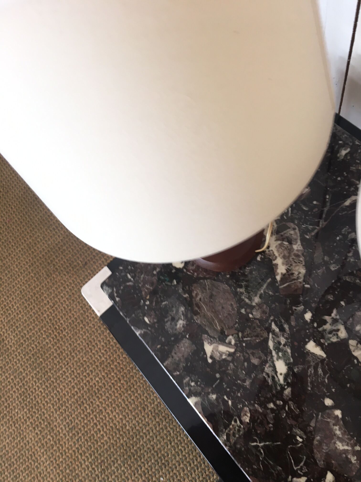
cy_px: 241
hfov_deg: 48.2
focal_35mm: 29
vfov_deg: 61.7
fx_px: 403
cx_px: 180
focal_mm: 4.15
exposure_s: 1/33
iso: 64
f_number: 2.2
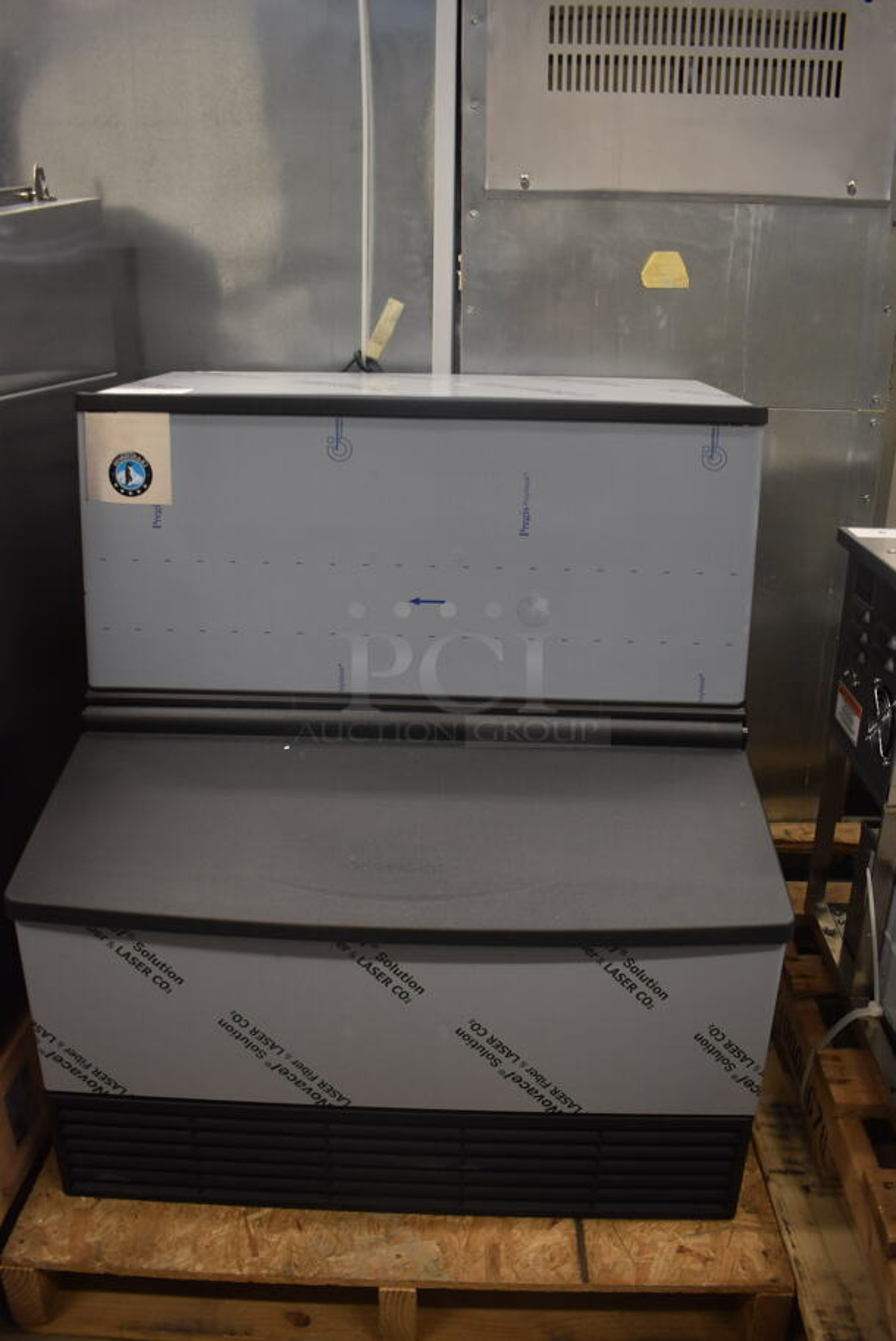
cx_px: 448
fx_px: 1006
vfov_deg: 67.3
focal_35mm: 27
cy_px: 670
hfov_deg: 48.0
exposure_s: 1/125
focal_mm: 18
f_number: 3.5
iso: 1250
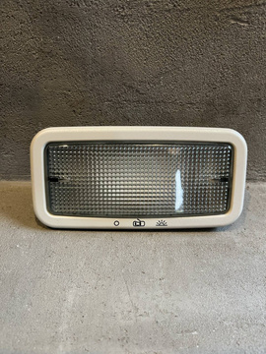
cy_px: 177
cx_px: 133
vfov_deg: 67.3
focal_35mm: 26
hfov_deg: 53.1
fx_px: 266
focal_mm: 5.1
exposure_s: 1/33
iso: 500
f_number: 1.6
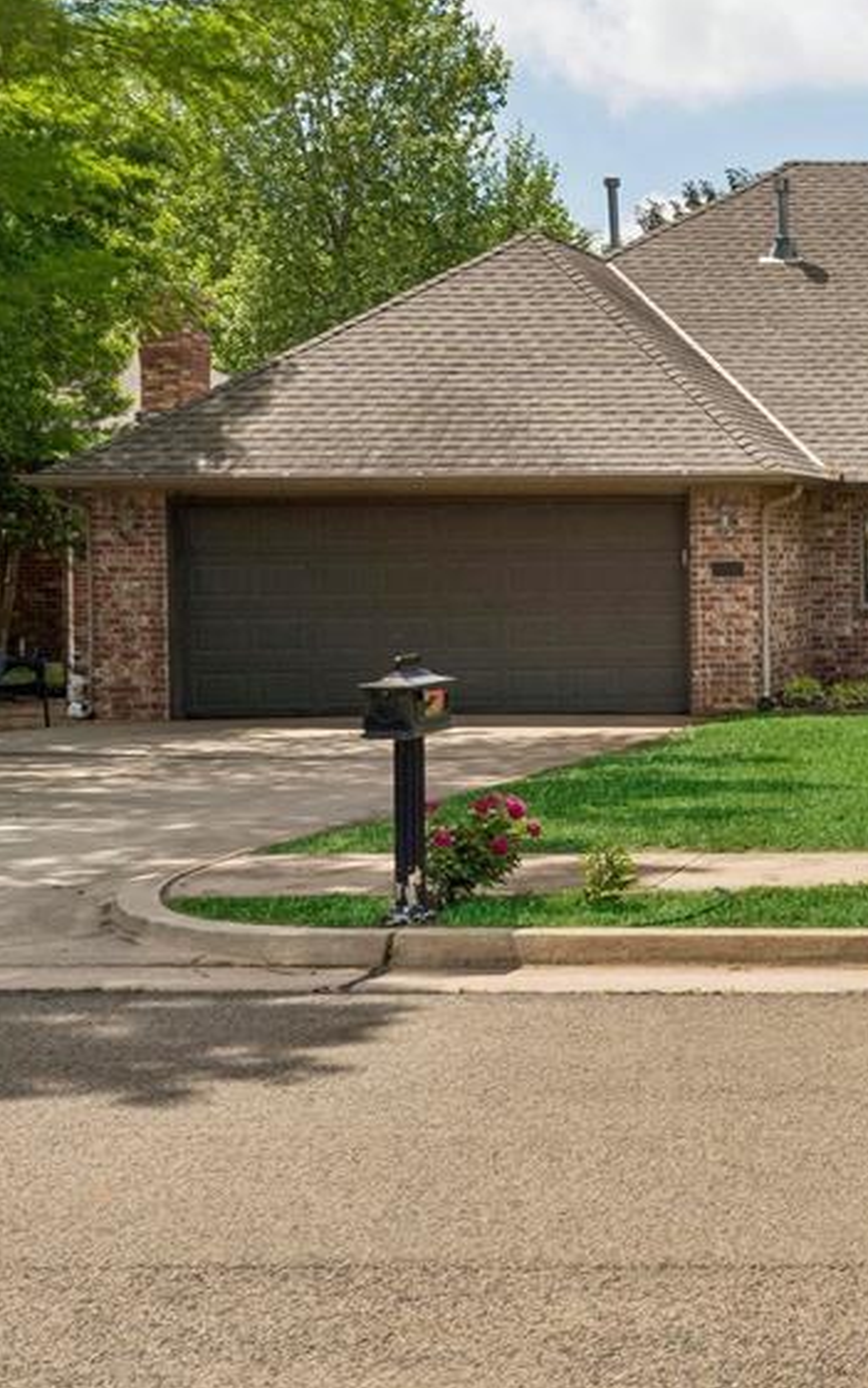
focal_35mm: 53
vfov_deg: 38.1
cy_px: 581
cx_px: 1060
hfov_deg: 22.4
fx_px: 2002
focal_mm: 19
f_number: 8
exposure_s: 1/640
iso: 200
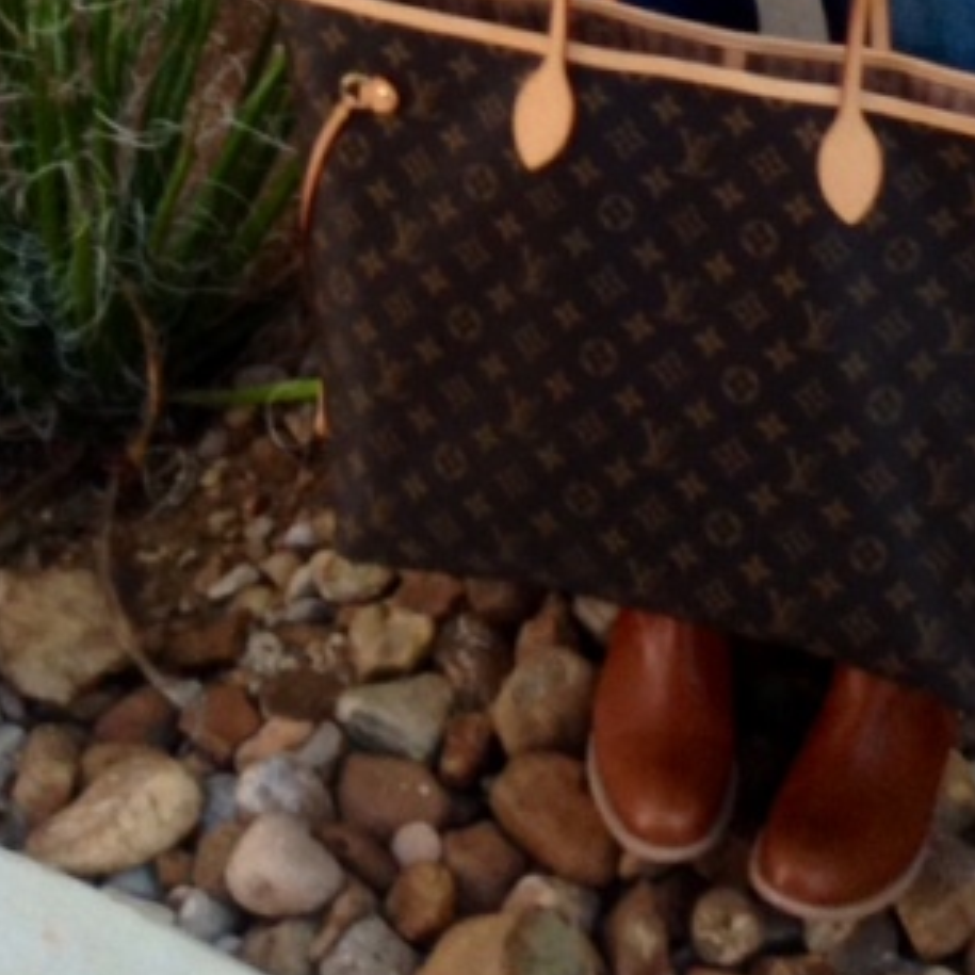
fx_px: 3123
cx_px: 860
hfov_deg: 17.5
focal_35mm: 98
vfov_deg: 15.8
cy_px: -620
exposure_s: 1/20
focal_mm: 4.12
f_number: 2.4
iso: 100
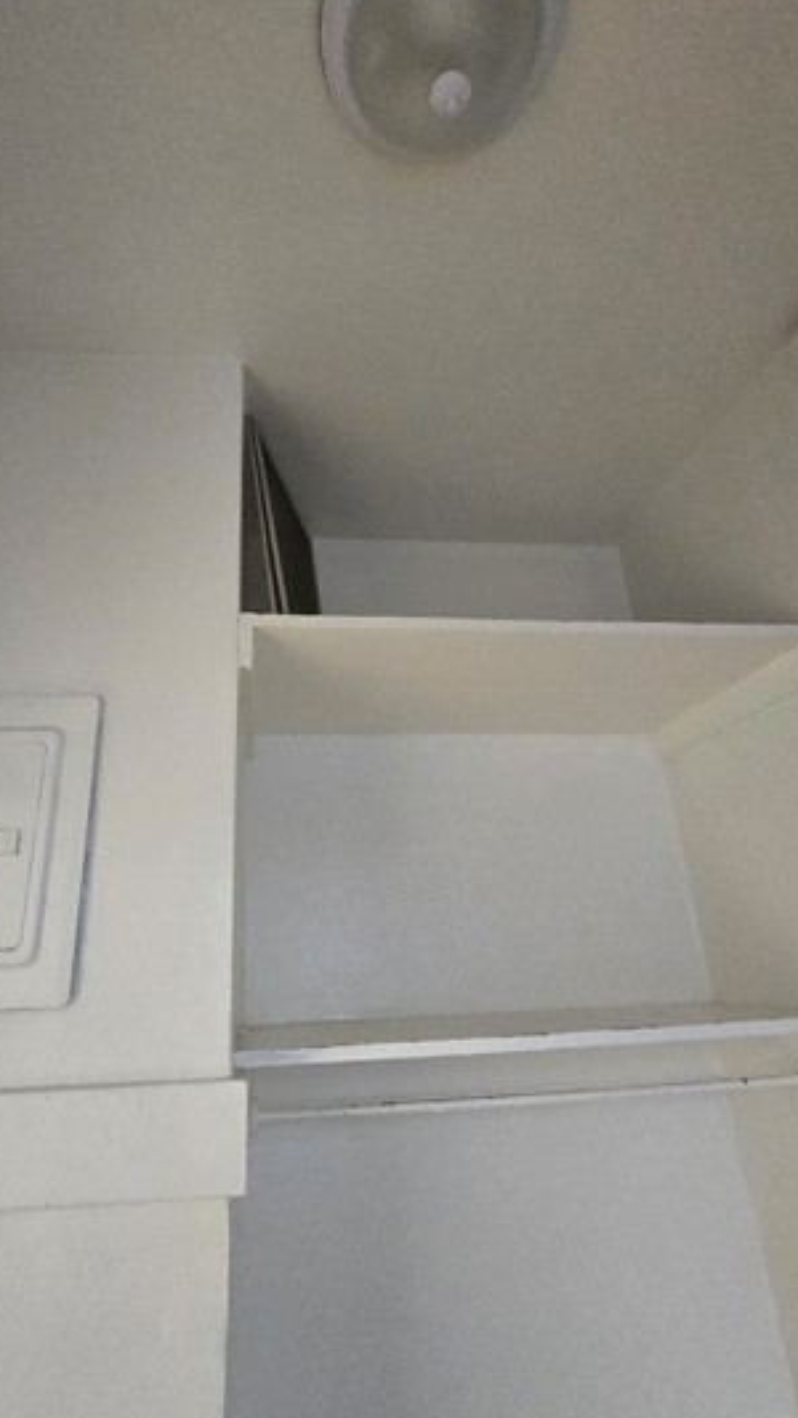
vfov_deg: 95.9
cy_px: 692
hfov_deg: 63.7
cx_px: 343
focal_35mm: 17
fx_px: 639
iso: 1000
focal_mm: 2.2
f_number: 2.2
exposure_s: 1/60
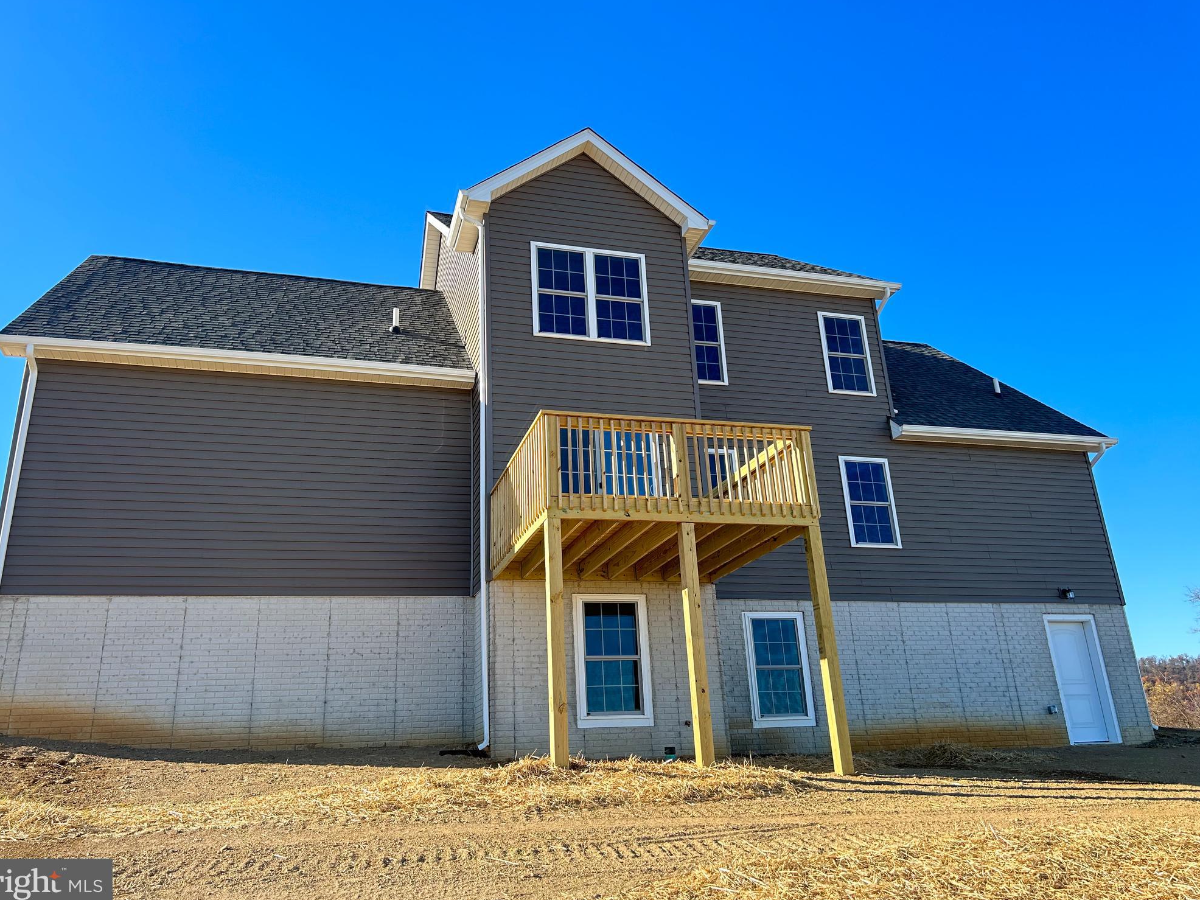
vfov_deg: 51.4
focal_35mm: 27
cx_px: 584
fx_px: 936
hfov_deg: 65.3
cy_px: 441
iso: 50
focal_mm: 5.7
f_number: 1.5
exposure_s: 1/982
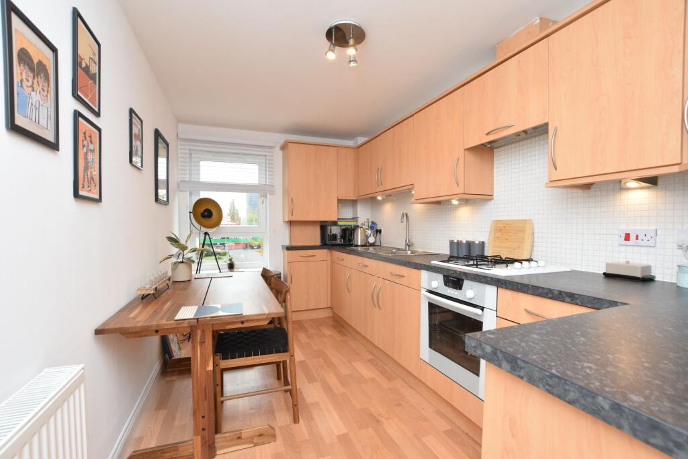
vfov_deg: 77.3
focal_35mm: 15
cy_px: 230
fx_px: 287
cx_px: 344
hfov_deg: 100.4
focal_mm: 10
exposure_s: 1/125
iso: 800
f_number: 5.6
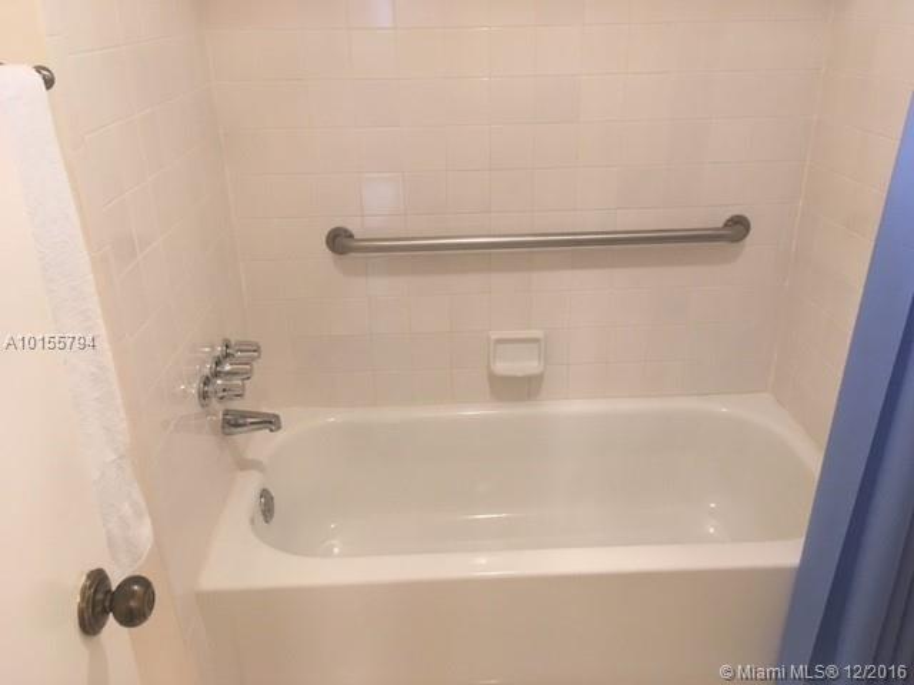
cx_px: 457
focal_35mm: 29
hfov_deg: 61.7
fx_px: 766
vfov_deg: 48.2
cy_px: 342
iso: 80
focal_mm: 4.15
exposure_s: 1/30
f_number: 2.2
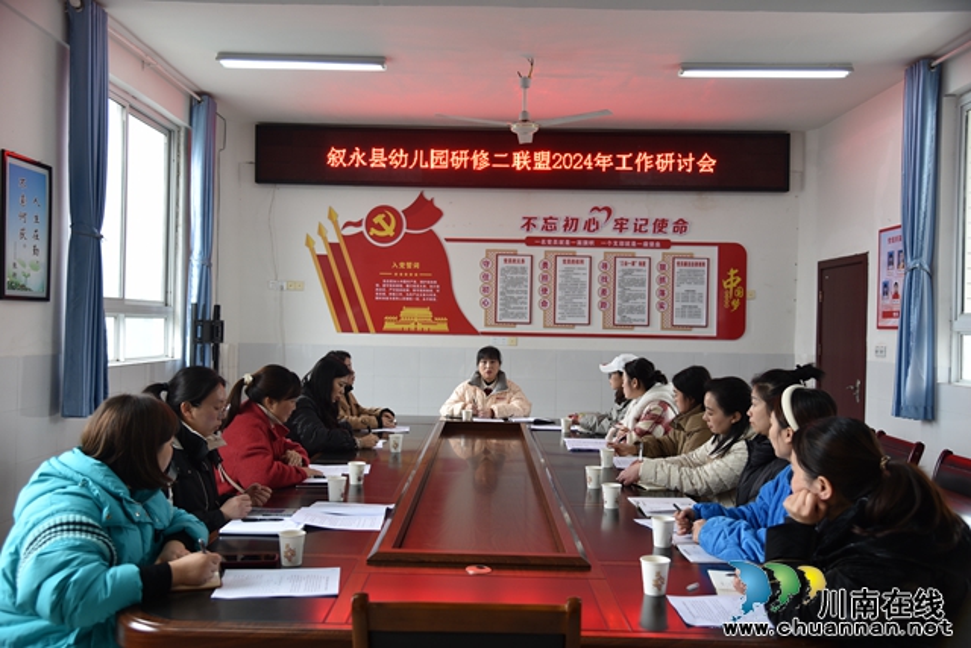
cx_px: 486
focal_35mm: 32
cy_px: 324
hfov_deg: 58.7
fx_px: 863
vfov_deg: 41.1
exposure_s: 1/50
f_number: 4
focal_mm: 32
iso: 400
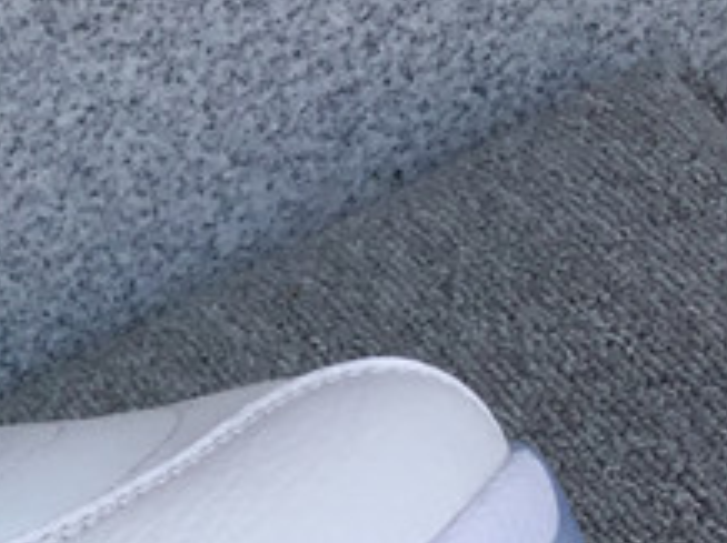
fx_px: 2685
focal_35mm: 128
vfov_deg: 11.1
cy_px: 791
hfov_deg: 13.4
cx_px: -684
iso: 25
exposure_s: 1/657
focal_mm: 3.3
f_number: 2.4
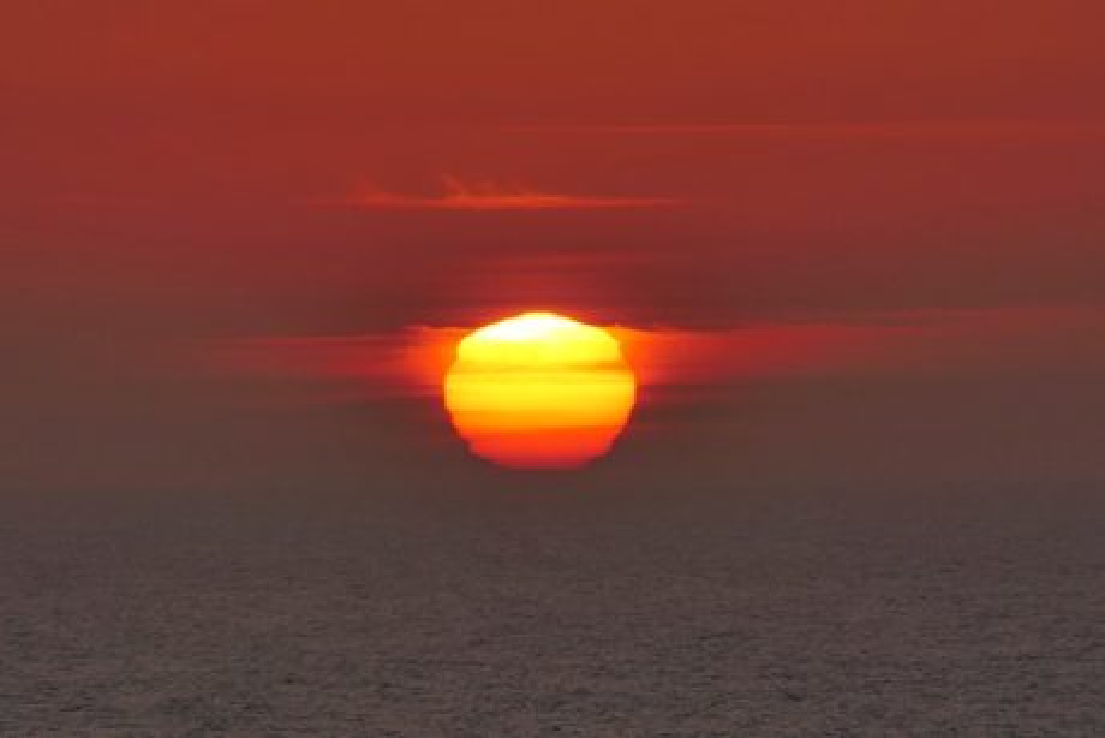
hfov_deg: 2.9
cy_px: 369
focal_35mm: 707
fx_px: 21707
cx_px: 552
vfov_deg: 1.9
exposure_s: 1/250
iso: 125
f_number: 11
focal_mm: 176
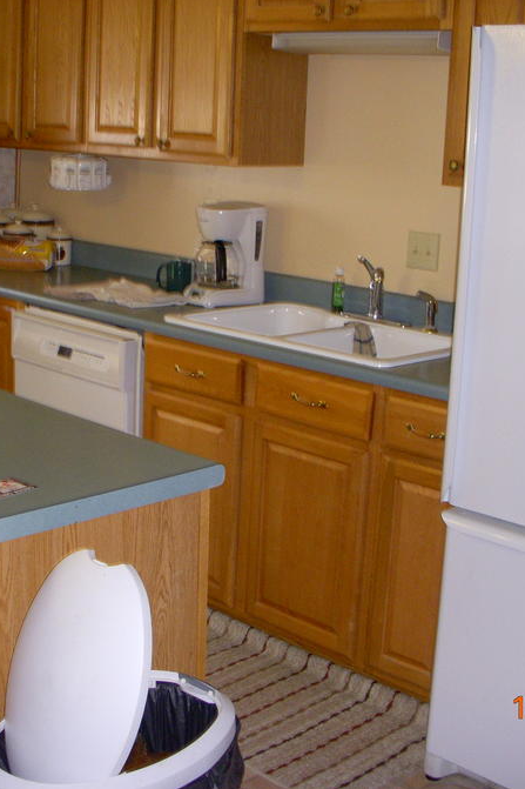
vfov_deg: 37.5
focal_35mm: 53
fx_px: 1160
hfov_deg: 25.5
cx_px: 215
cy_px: 393
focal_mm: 6.3
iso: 250
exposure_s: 1/80
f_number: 3.3
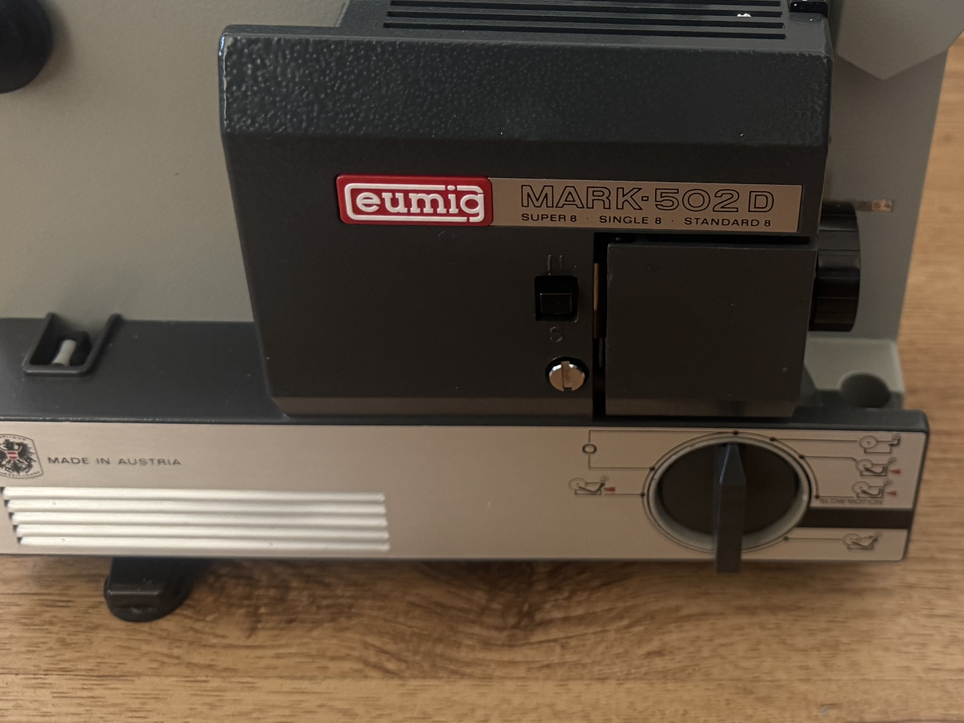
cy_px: 138
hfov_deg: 41.1
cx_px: 703
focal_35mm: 45
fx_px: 1253
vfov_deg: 31.3
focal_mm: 6.76
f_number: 1.78
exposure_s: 1/60
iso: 320
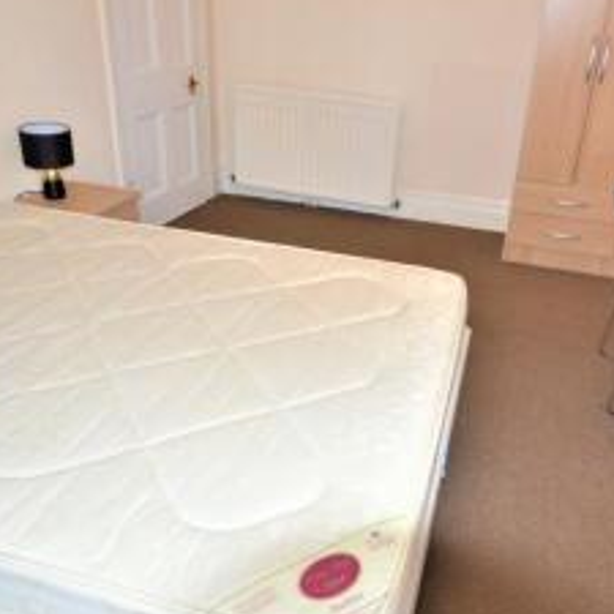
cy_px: 277
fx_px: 542
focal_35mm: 27
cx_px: 357
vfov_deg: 59.0
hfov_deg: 58.8
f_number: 4
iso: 500
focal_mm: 10
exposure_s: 1/60
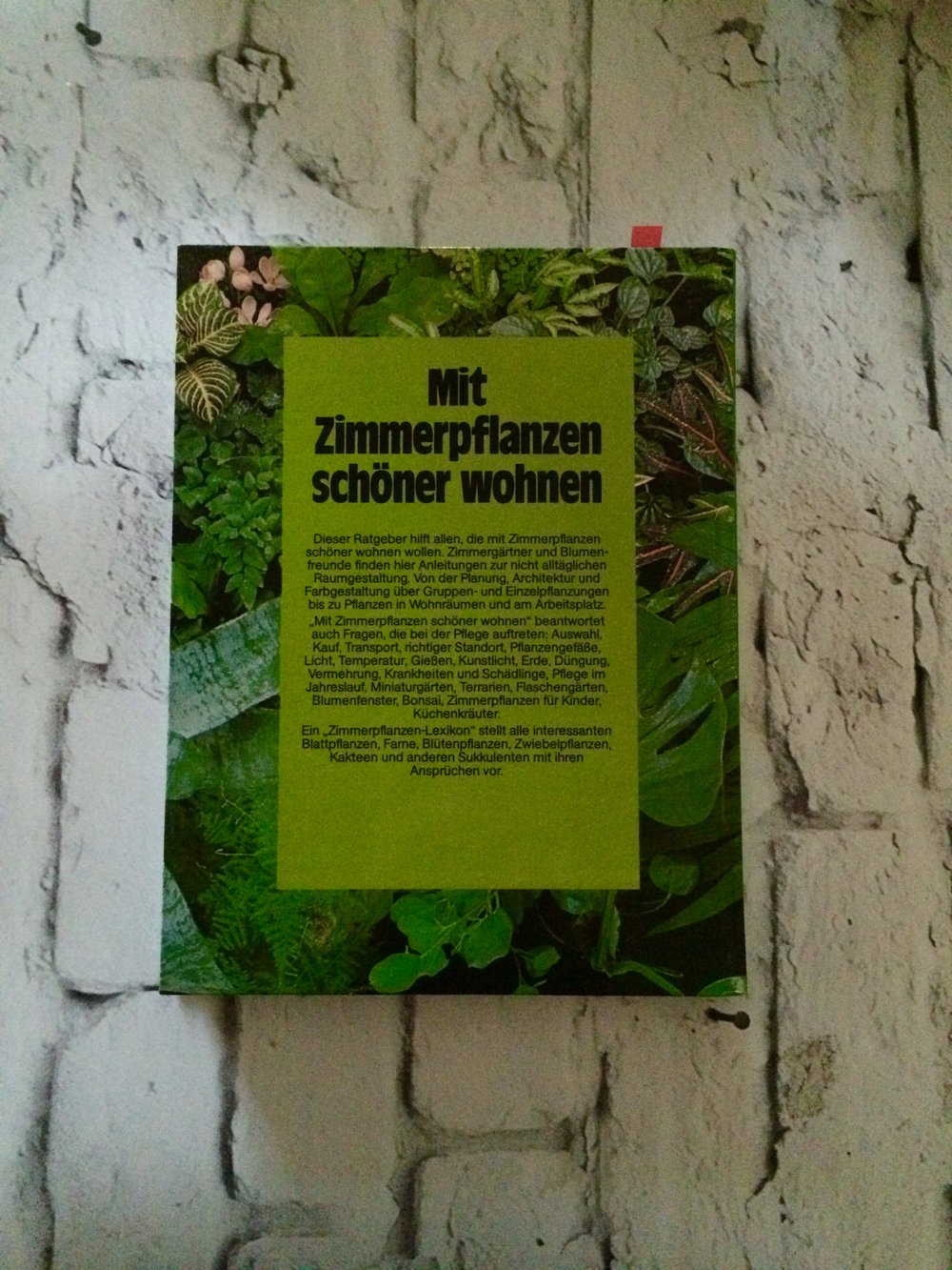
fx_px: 1063
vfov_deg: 61.7
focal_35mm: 29
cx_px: 476
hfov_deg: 48.2
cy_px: 635
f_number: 2.2
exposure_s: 1/17
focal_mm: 4.15
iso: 640
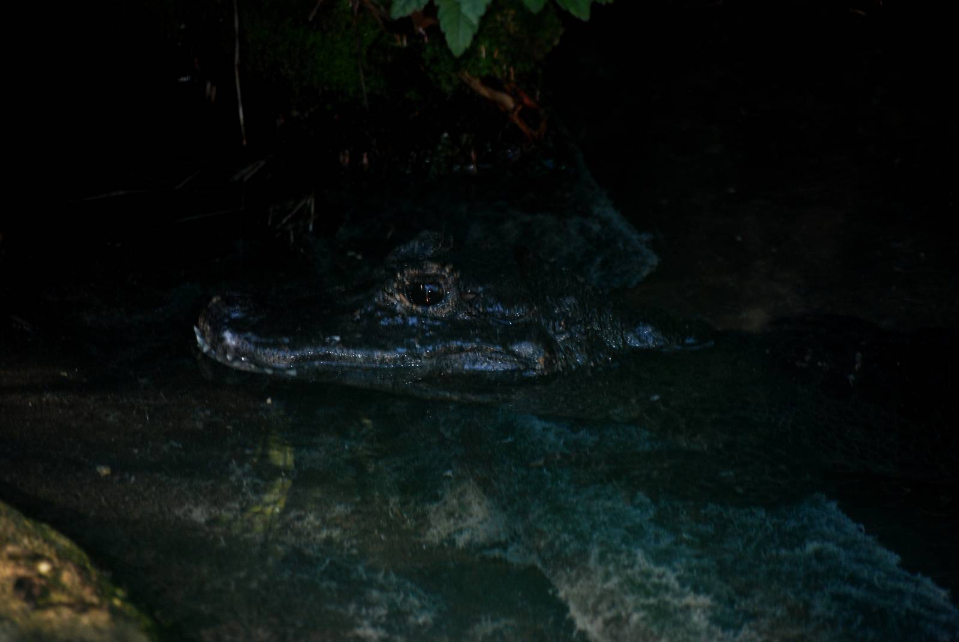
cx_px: 480
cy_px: 321
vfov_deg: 4.2
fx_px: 8801
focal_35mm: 330
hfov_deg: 6.2
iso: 400
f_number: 5.3
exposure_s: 1/60
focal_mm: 220
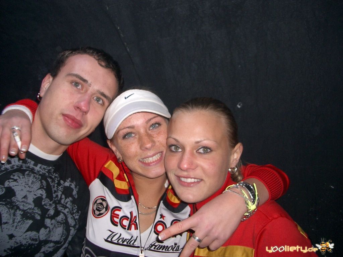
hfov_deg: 52.6
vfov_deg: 40.7
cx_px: 172
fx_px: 347
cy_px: 128
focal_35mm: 35
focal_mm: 5.8
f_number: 2.6
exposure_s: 1/40
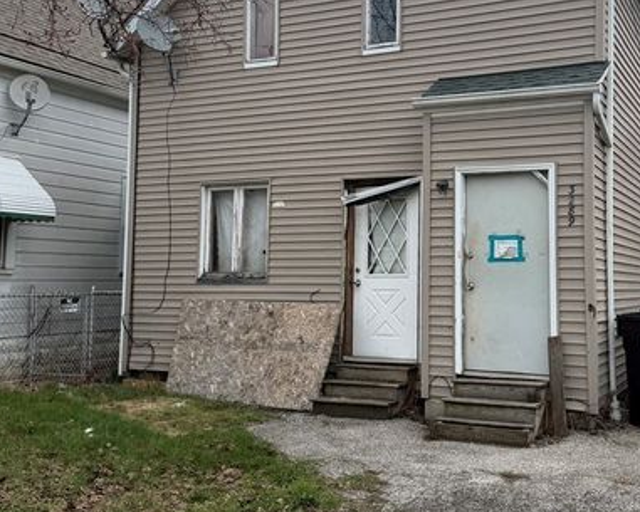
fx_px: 777
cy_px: 202
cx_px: 405
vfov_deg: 36.4
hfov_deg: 44.4
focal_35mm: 41
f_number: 1.78
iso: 100
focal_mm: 6.76
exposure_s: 1/3584
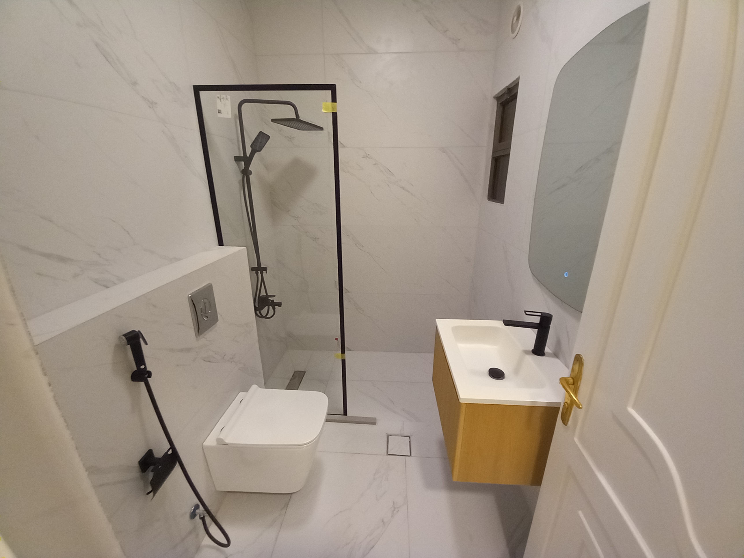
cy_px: 279
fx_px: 279
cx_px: 372
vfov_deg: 89.9
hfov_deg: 106.2
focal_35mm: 13
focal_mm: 1.13
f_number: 2.2
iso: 200
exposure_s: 1/33.3
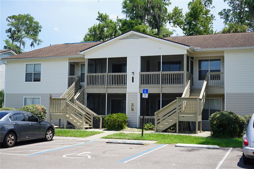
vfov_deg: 28.1
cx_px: 127
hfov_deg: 41.1
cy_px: 84
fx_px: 339
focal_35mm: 48
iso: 100
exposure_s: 1/100
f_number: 10
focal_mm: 48
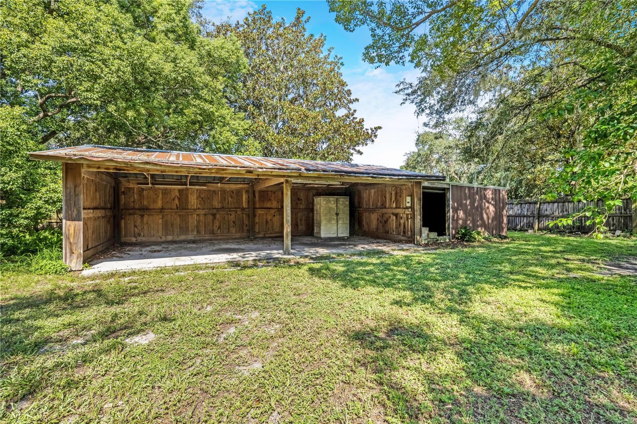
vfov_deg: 72.0
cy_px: 212
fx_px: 292
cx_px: 318
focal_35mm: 16
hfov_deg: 95.0
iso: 250
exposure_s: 1/3200
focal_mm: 11
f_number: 9
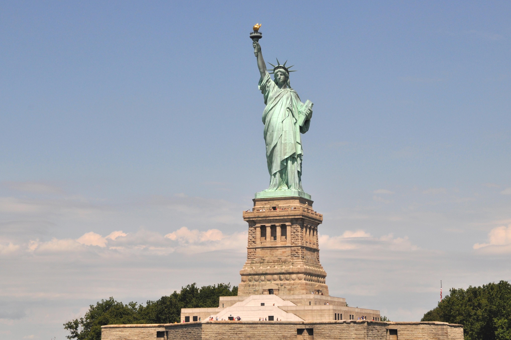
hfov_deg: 23.4
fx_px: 1234
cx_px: 272
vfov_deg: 15.7
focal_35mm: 87
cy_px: 203
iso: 200
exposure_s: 1/500
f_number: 11
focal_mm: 46
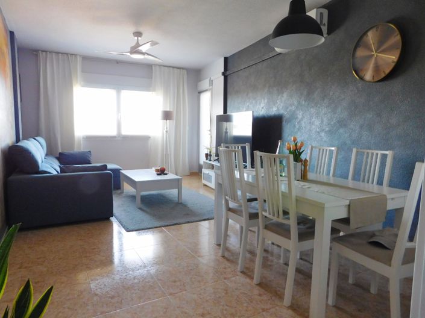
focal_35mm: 23
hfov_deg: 74.0
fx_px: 282
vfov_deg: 58.8
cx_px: 212
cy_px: 159
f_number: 3
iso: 180
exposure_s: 1/30
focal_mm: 4
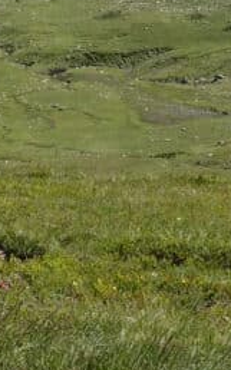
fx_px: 1835
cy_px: -298
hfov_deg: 7.2
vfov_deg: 10.8
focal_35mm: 182
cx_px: 50
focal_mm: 11.32
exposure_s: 1/400
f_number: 5.6
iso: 125
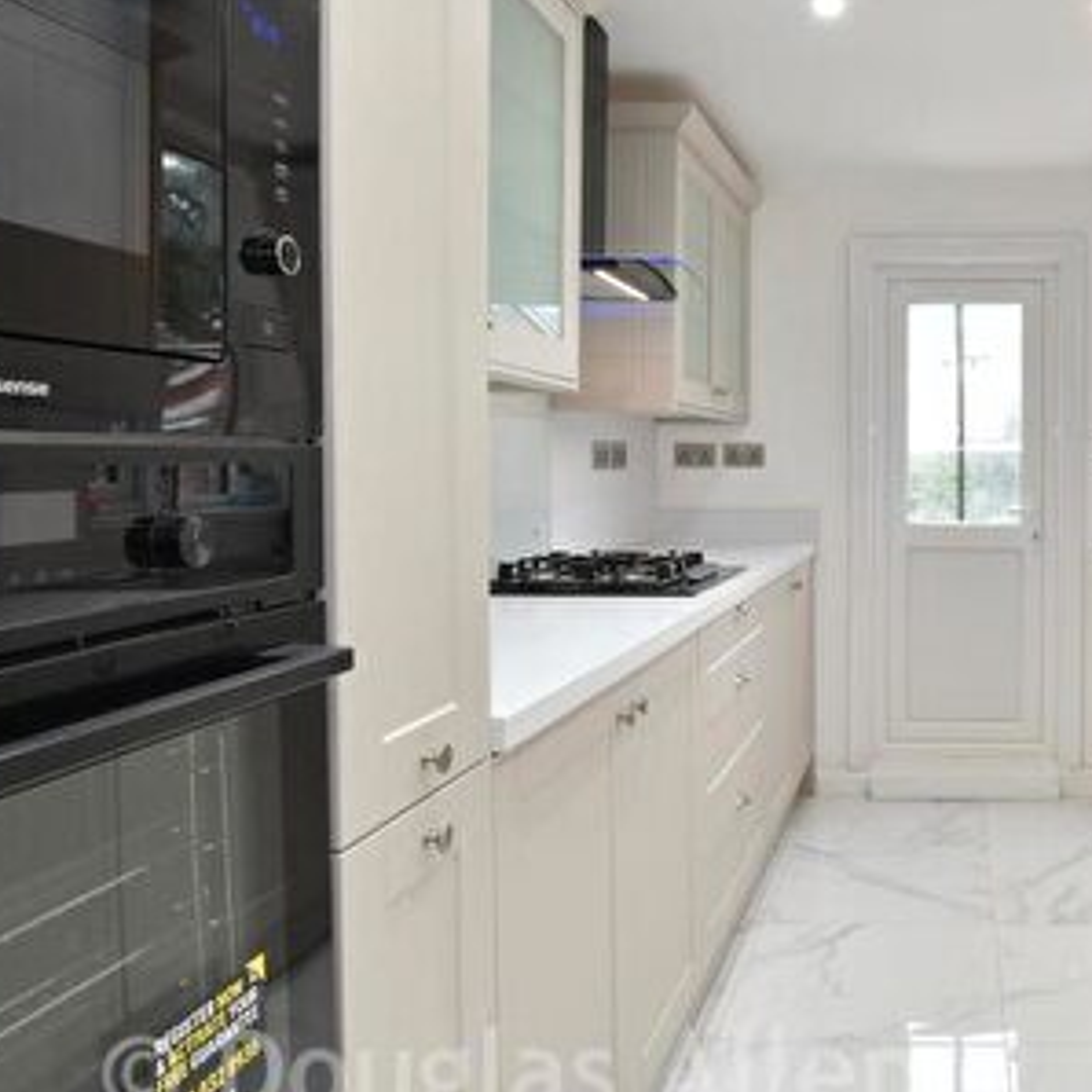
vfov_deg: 53.9
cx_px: 934
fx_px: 1071
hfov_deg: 49.5
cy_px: 486
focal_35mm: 30
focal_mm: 10
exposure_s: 1/3
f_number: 8
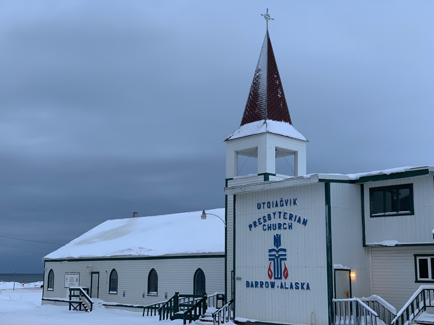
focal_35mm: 52
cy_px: 162
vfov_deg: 28.0
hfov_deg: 36.8
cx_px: 217
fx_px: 652
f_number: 2.4
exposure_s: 1/122
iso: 50
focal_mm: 6
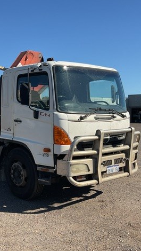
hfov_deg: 26.9
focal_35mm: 43
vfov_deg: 47.3
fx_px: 285
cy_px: 124
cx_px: 15
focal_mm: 3
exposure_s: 1/1730
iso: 16
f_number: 1.8
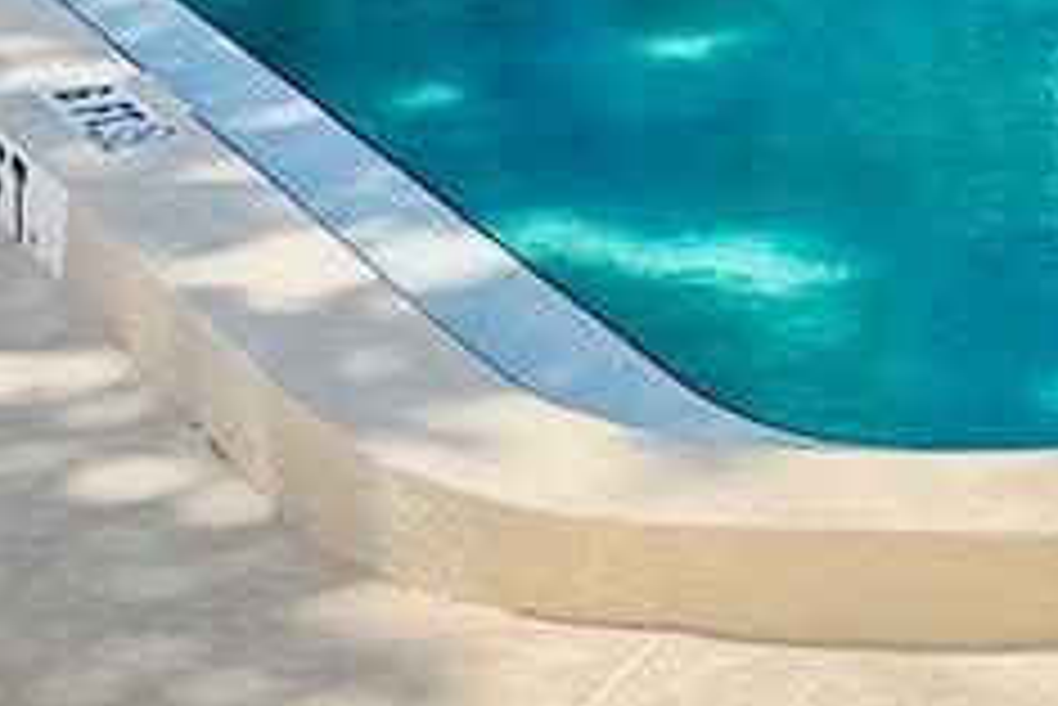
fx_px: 4999
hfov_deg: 10.8
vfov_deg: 7.7
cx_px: 2229
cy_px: -767
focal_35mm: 170
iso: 80
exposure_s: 1/3584
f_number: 1.78
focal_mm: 6.76
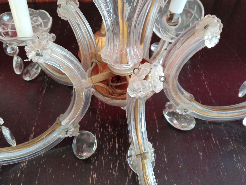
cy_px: 92
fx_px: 192
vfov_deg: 51.4
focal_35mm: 27
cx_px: 123
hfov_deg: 65.3
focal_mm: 3.79
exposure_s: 1/20
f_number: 2.2
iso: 892
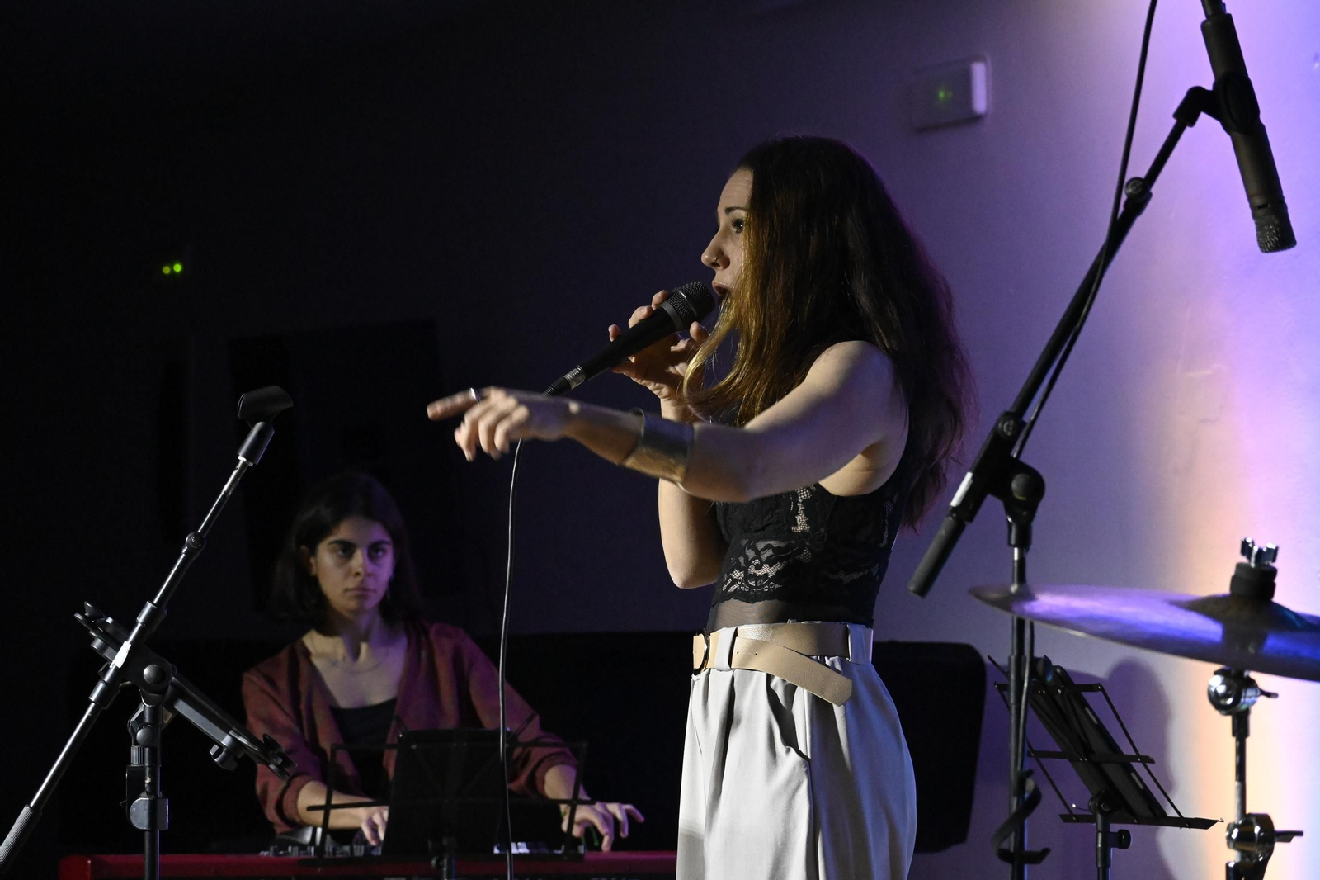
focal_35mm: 117
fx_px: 4289
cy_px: 440
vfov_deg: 11.7
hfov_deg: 17.5
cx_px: 660
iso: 6400
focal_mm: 78
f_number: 5.6
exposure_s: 1/250
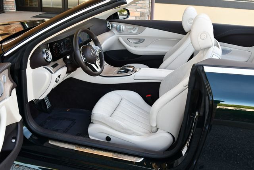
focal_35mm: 36
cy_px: 85
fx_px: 254
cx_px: 127
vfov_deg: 36.9
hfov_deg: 53.1
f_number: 4.5
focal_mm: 18
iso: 400
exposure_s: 1/250
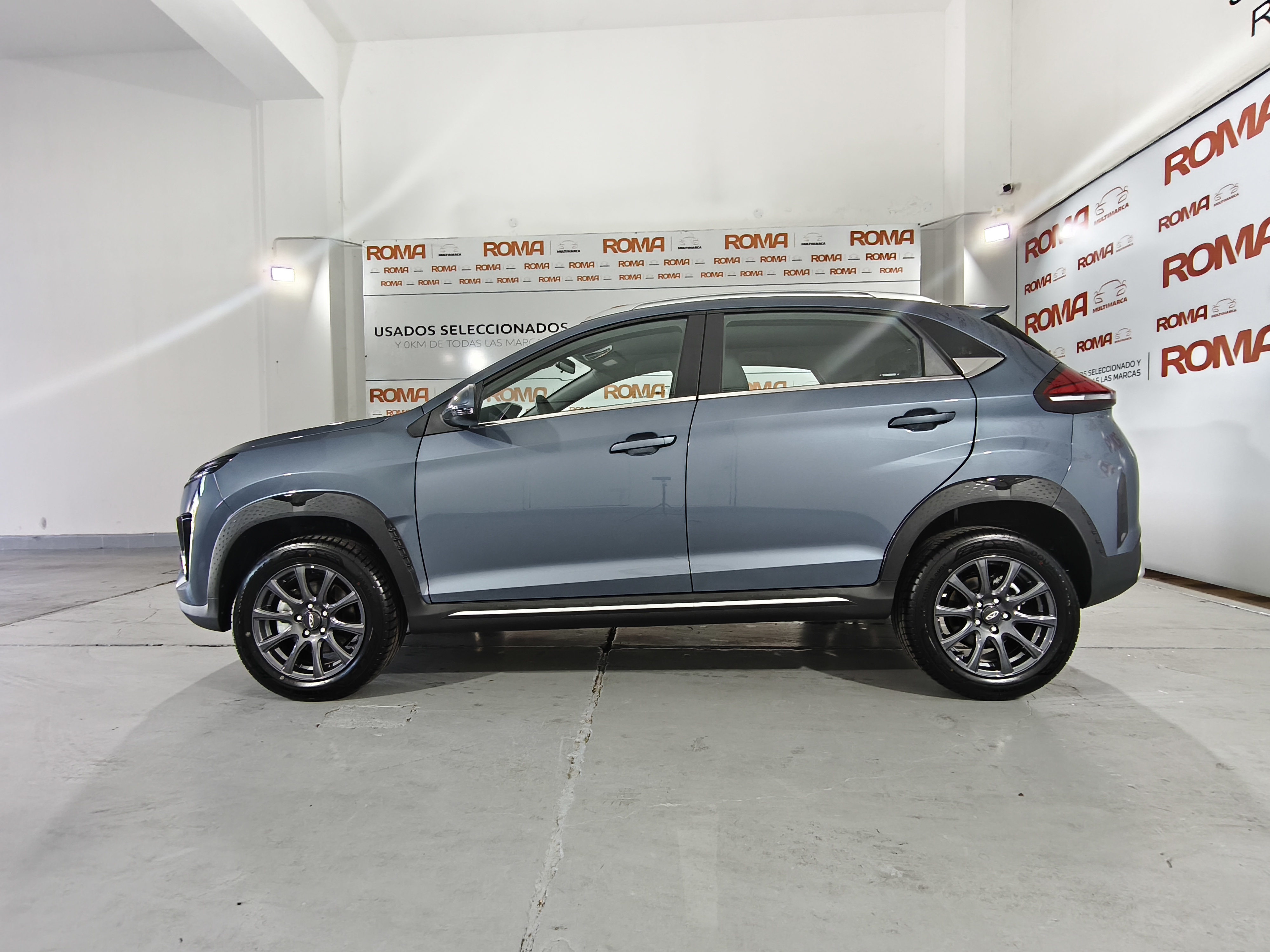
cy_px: 476
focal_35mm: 16
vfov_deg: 78.1
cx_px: 635
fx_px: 587
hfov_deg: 94.5
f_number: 2.2
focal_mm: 1.91
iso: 320
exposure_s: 1/33.3
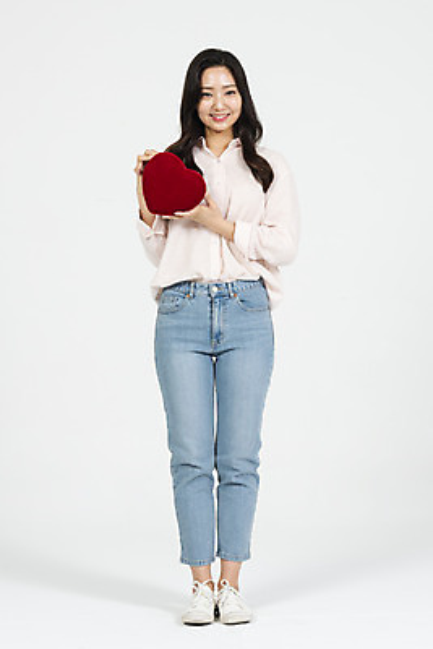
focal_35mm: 102
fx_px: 1839
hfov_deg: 13.4
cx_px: 216
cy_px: 324
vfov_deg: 20.0
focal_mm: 102
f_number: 13
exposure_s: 1/125
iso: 100
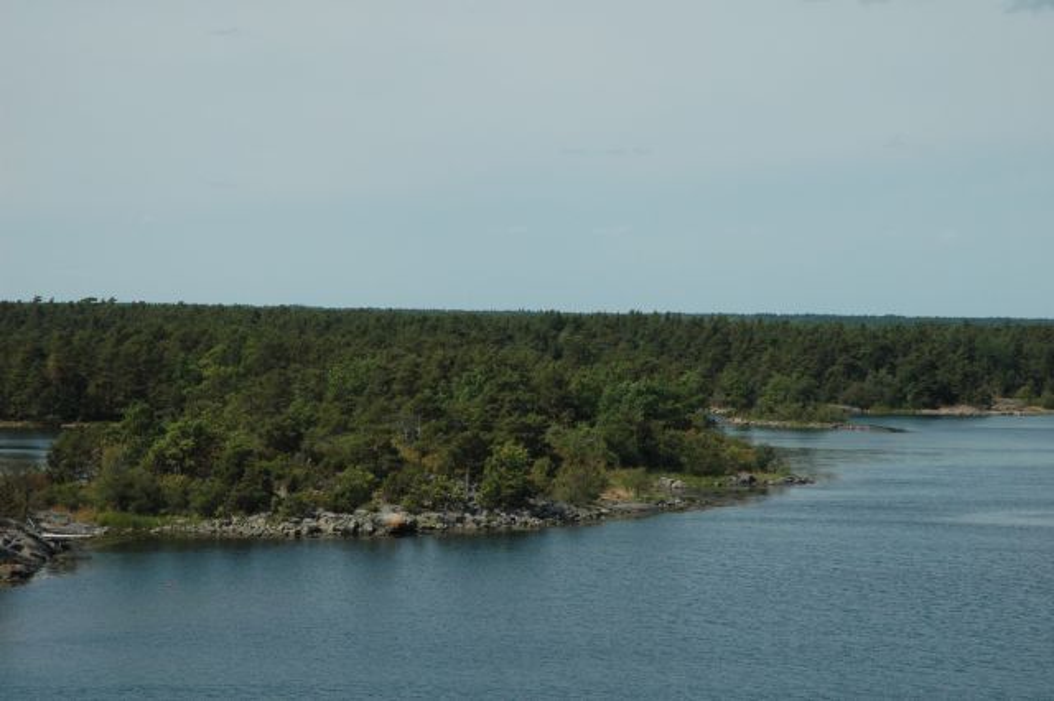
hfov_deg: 19.5
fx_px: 3072
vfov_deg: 13.0
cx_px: 527
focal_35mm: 105
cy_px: 350
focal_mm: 70
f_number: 13
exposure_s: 1/640
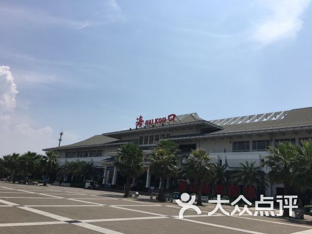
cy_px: 117
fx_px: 261
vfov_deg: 48.2
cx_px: 156
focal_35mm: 29
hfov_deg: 61.6
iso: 25
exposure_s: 1/3344
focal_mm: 4.15
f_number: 2.2
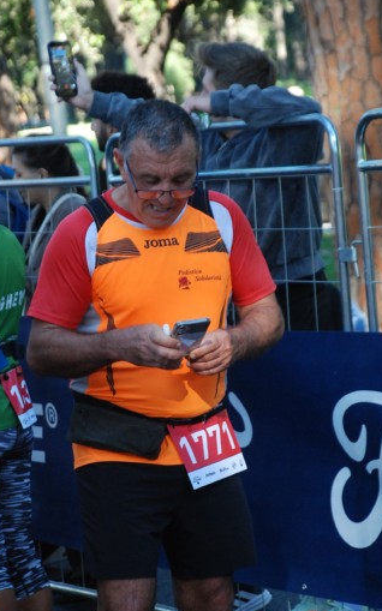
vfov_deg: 12.2
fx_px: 2859
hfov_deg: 7.6
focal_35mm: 172
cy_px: 336
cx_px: 207
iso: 1000
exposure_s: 1/250
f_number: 5.6
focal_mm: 95
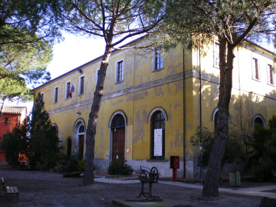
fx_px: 303
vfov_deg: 37.7
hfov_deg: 49.0
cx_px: 138
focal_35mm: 38
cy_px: 104
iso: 64
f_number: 3.1
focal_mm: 6.3
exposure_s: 1/100
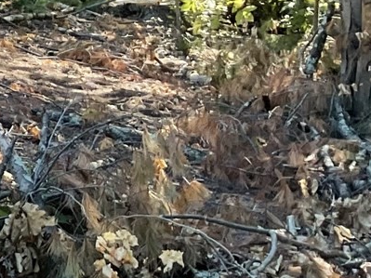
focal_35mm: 149
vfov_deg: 9.8
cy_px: -26
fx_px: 1596
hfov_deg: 11.0
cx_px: -553
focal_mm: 3
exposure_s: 1/175
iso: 16
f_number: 1.8
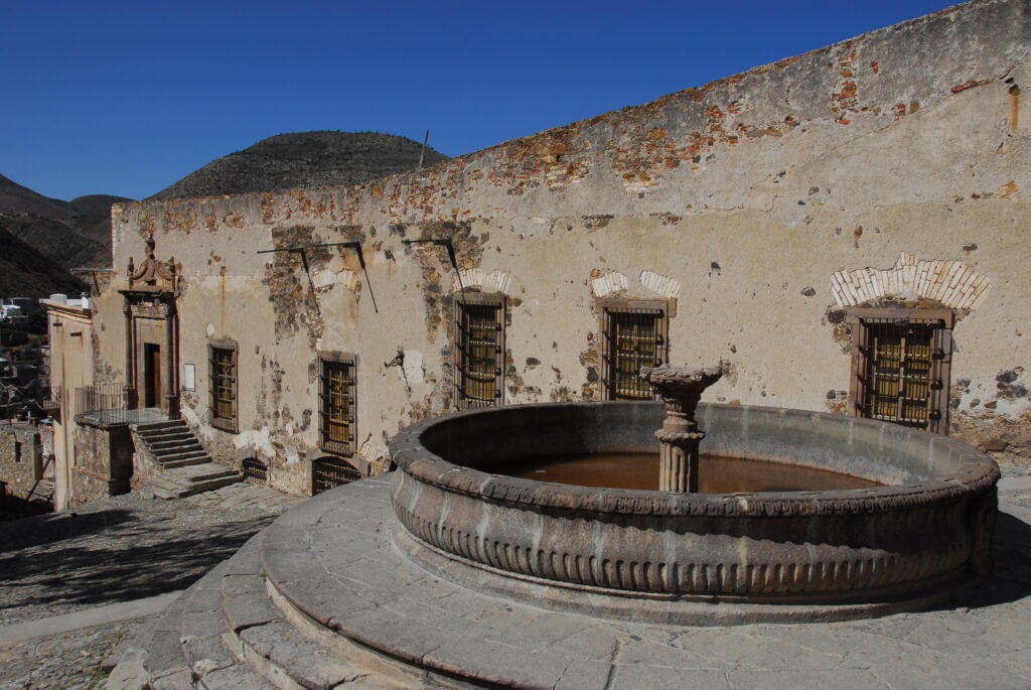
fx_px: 946
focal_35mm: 33
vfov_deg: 40.1
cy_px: 345
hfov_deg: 57.2
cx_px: 516
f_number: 16
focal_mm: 22
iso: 160
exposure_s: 1/250
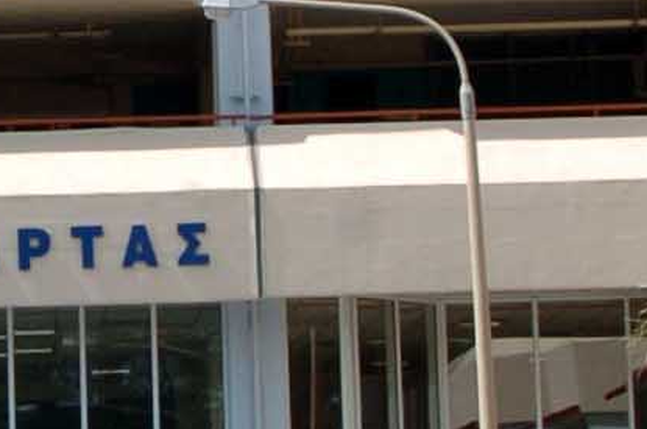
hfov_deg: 9.5
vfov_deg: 6.4
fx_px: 3839
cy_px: 61
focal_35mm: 214
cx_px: -70
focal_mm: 24
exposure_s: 1/320
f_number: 8.5
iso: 200
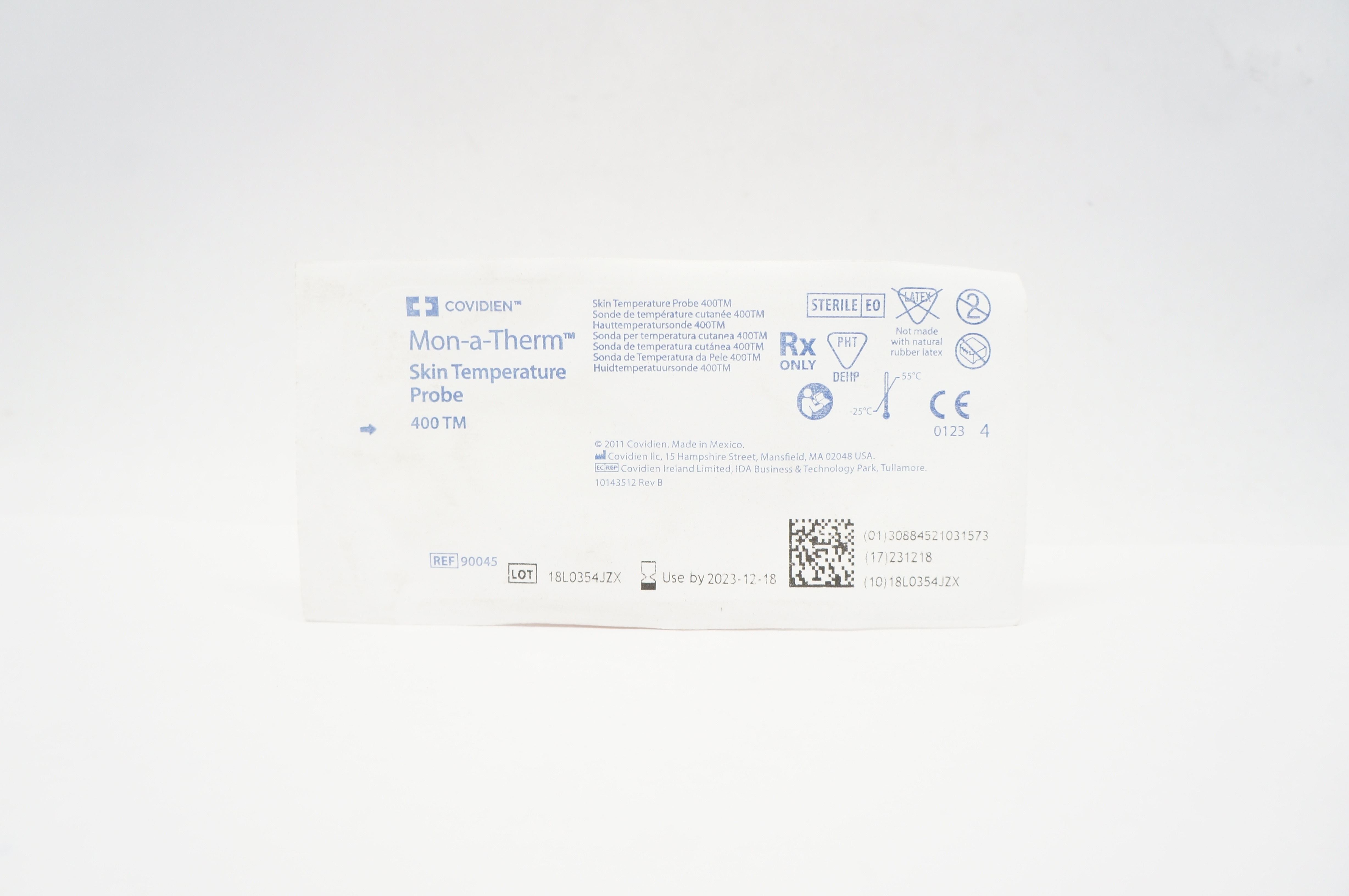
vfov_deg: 47.8
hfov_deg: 67.4
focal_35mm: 27
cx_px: 674
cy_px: 448
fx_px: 1011
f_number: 5.6
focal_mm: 18
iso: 400
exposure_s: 1/40
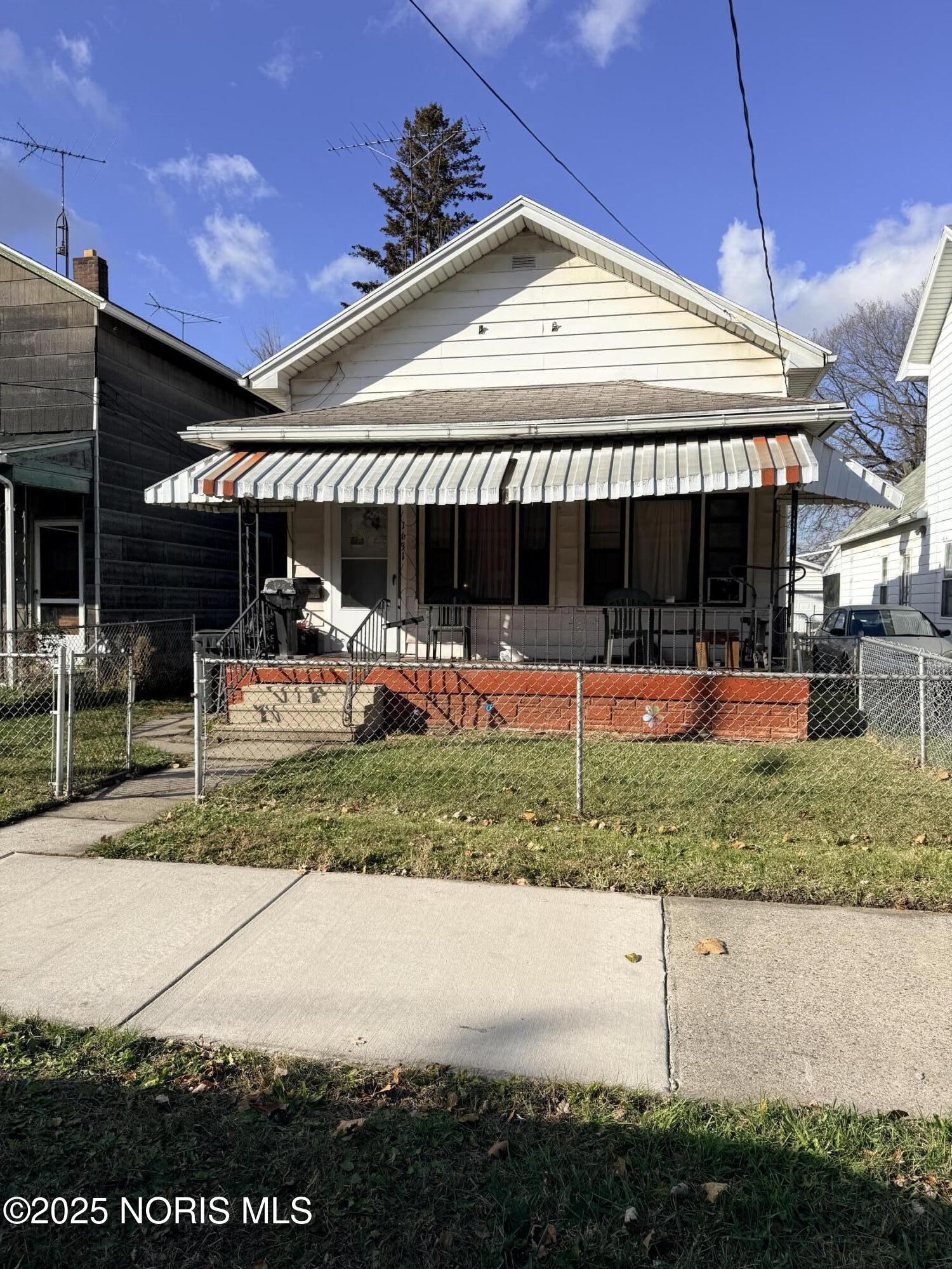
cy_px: 634
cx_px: 476
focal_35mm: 24
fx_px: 880
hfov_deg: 56.8
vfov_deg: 71.6
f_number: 1.78
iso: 80
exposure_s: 1/5319
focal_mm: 6.76
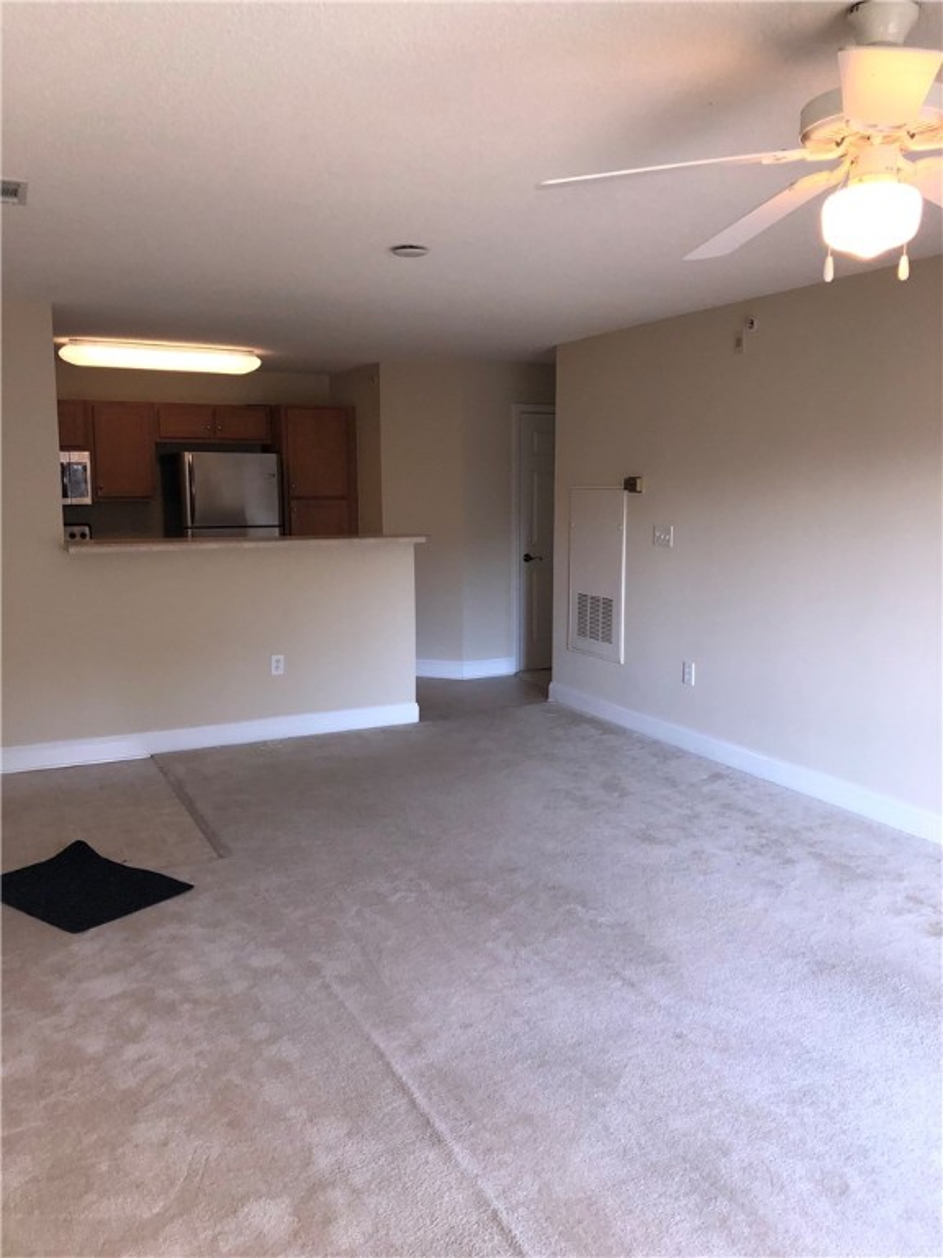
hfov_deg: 49.7
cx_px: 472
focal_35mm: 28
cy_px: 629
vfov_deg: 63.4
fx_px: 1017
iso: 40
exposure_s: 1/120
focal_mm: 3.99
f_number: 1.8
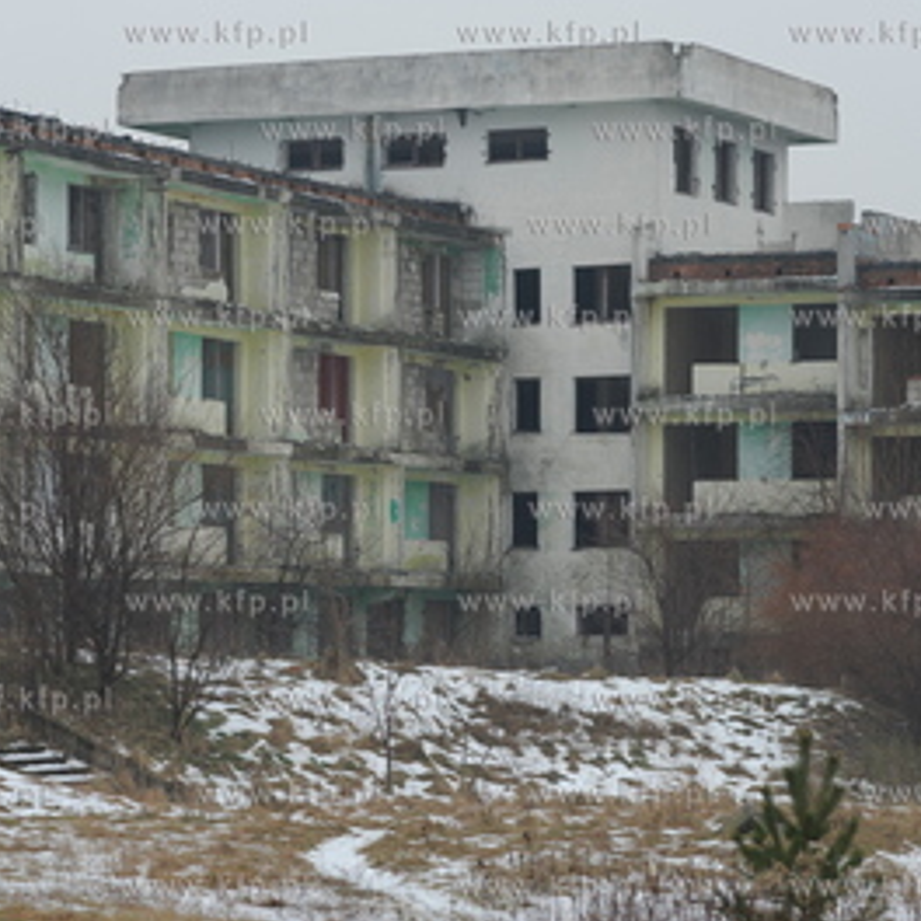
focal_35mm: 161
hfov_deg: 10.9
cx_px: 474
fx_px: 4846
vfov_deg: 10.9
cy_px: 460
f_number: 5.6
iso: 400
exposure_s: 1/80
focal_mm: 125
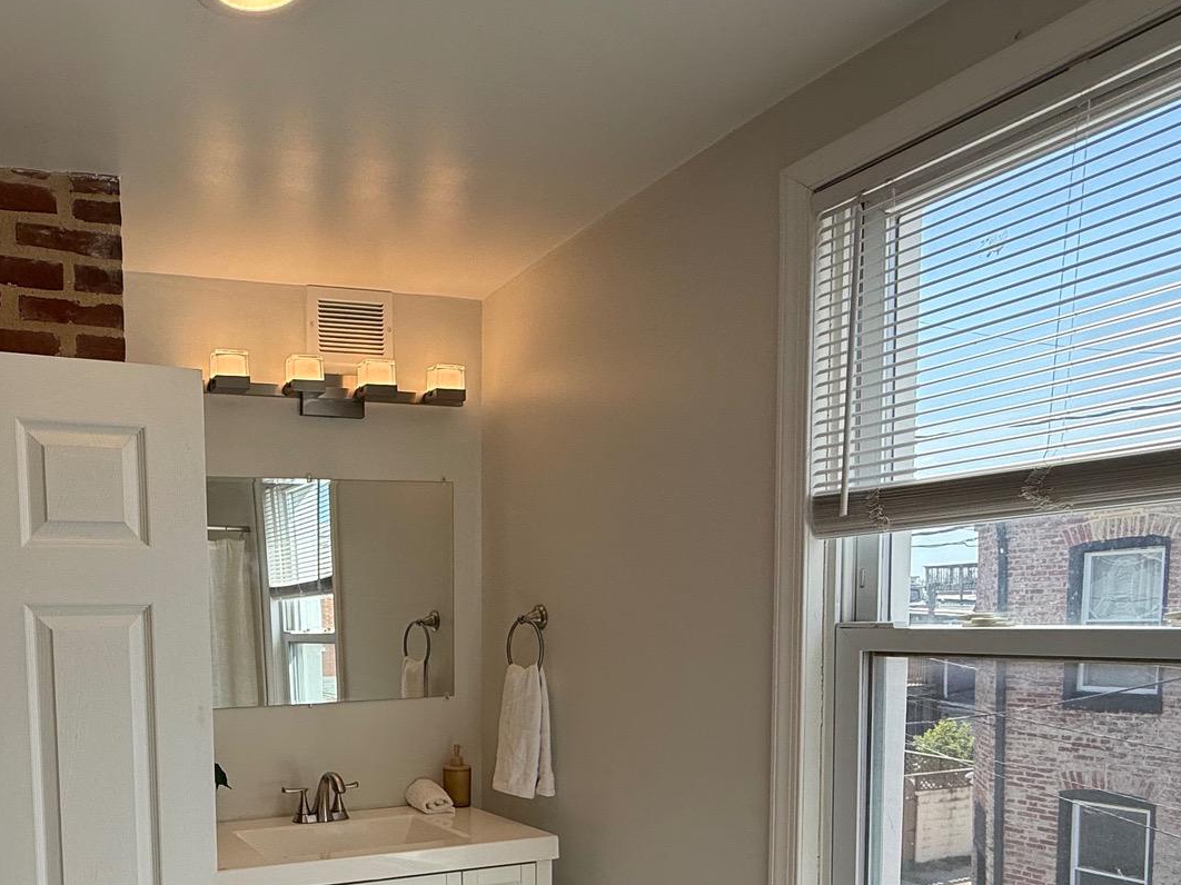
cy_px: 700
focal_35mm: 27
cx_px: 246
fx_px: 921
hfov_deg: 60.4
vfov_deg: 48.6
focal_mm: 2.22
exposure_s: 1/372
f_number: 2.2
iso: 64
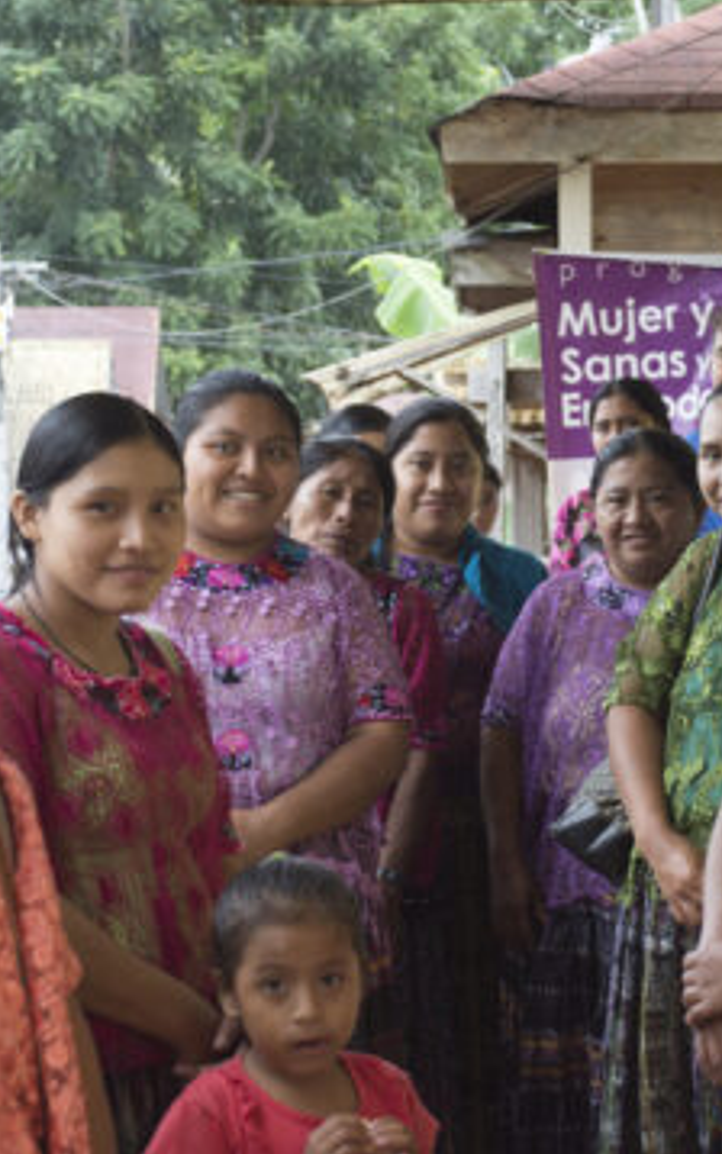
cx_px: 371
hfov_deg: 10.9
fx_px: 3775
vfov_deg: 17.4
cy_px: 577
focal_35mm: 120
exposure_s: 1/640
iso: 200
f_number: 5
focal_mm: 52
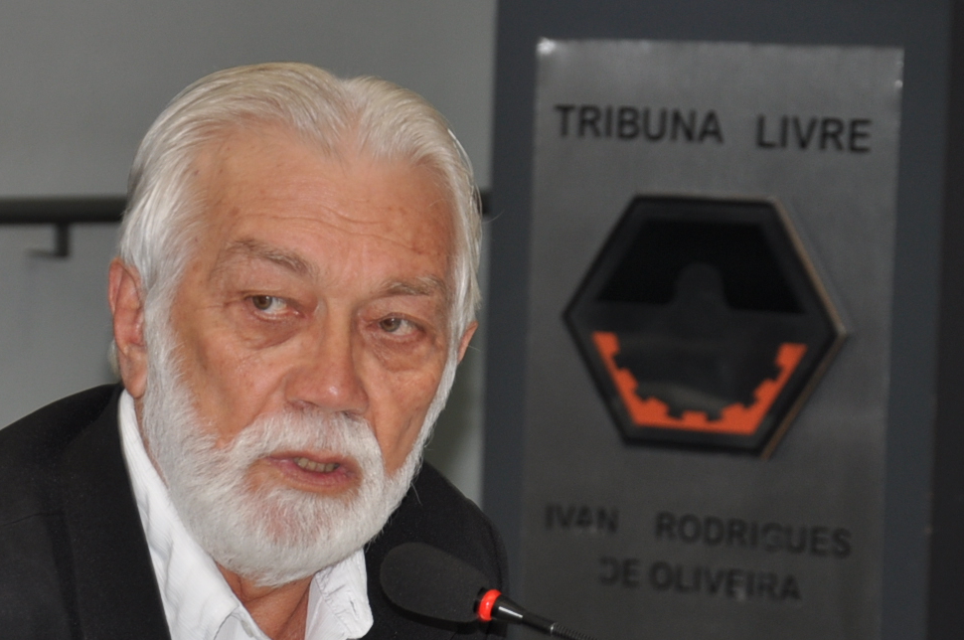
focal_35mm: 232
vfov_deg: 5.9
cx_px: 227
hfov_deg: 8.9
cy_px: 588
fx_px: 6204
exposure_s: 1/60
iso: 200
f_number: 5.3
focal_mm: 70
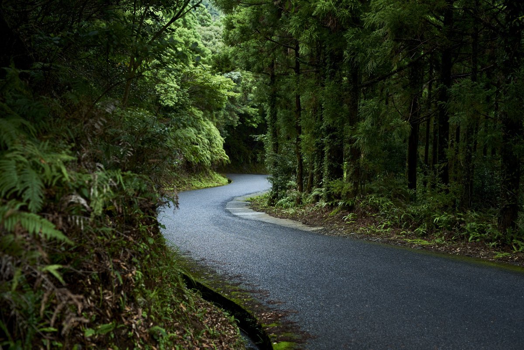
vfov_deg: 27.0
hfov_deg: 39.6
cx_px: 262
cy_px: 175
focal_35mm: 50
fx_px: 728
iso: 400
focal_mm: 50
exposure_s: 1/400
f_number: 2.2
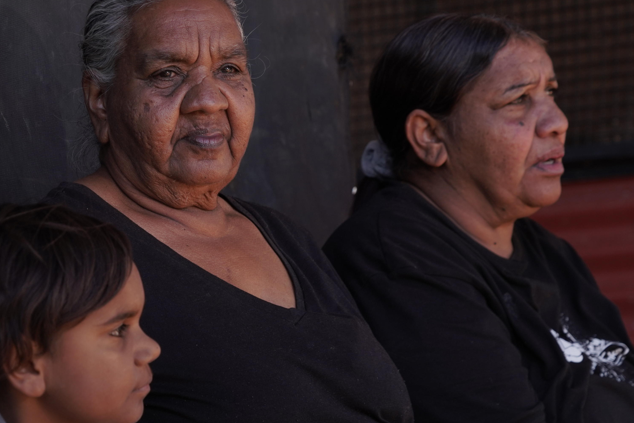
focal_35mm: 189
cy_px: 223
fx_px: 3328
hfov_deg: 10.9
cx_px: 199
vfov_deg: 7.3
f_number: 6.3
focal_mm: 113
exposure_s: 1/250
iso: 250
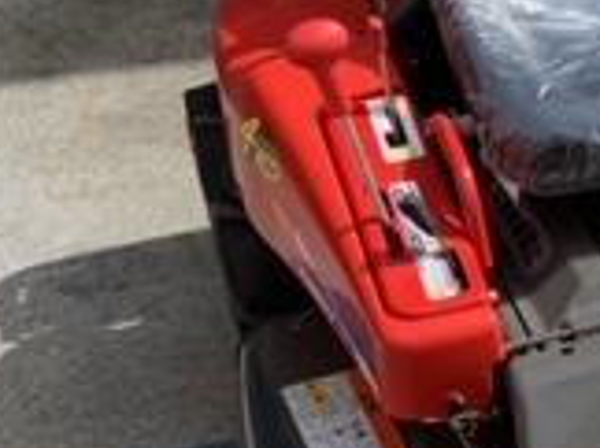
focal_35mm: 103
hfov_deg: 17.9
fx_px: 1783
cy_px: 504
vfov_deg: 14.0
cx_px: 774
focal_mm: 4.25
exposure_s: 1/1124
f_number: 1.8
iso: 25
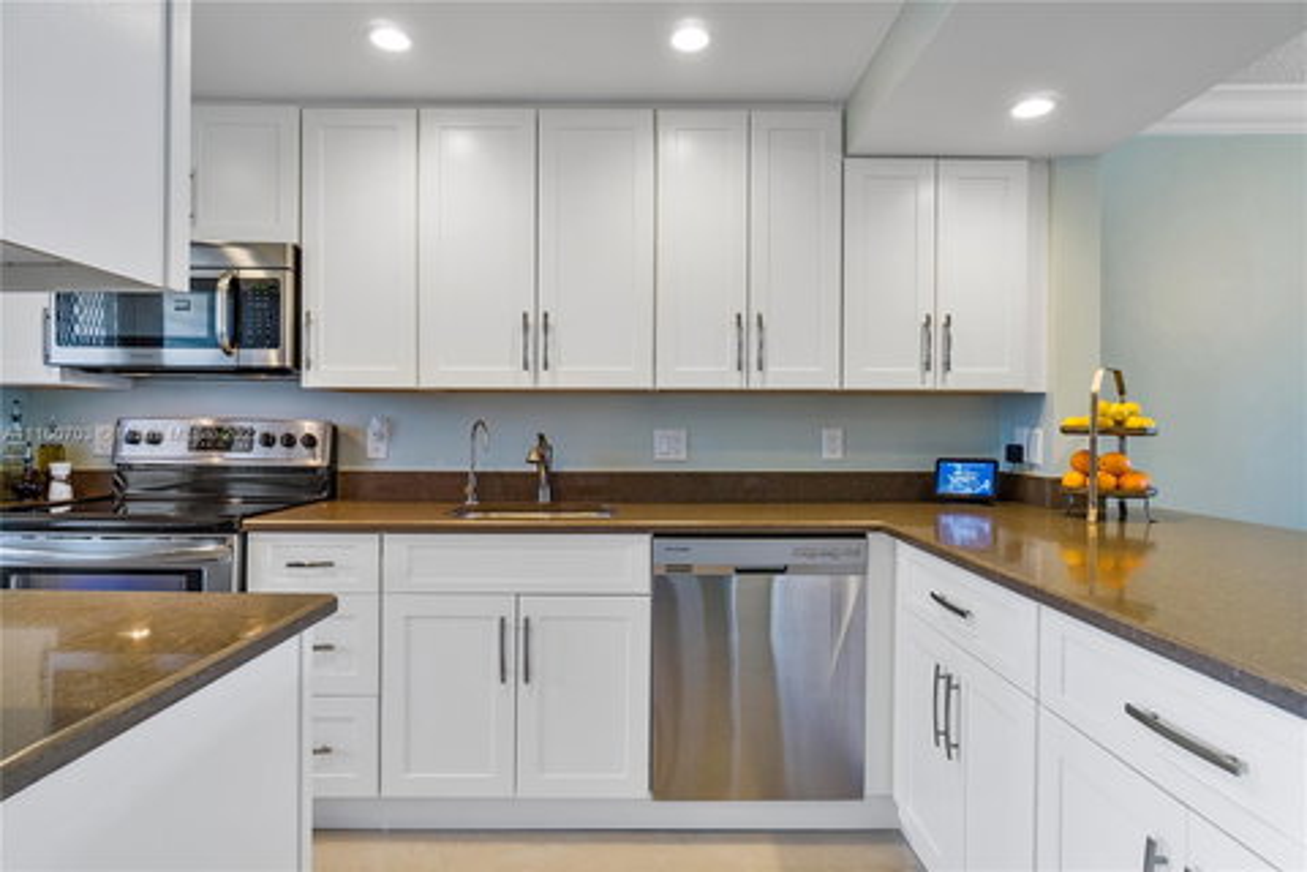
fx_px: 708
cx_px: 654
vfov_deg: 63.2
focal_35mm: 20
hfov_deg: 85.4
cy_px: 436
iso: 250
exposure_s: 1/125
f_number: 7.1
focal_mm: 13
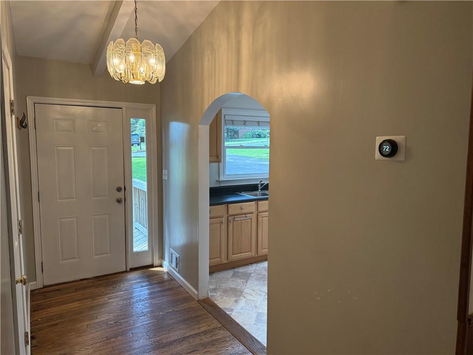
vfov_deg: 56.8
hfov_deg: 71.6
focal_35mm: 24
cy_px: 178
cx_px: 236
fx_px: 328
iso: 200
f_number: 1.78
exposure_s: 1/161
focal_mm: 6.76
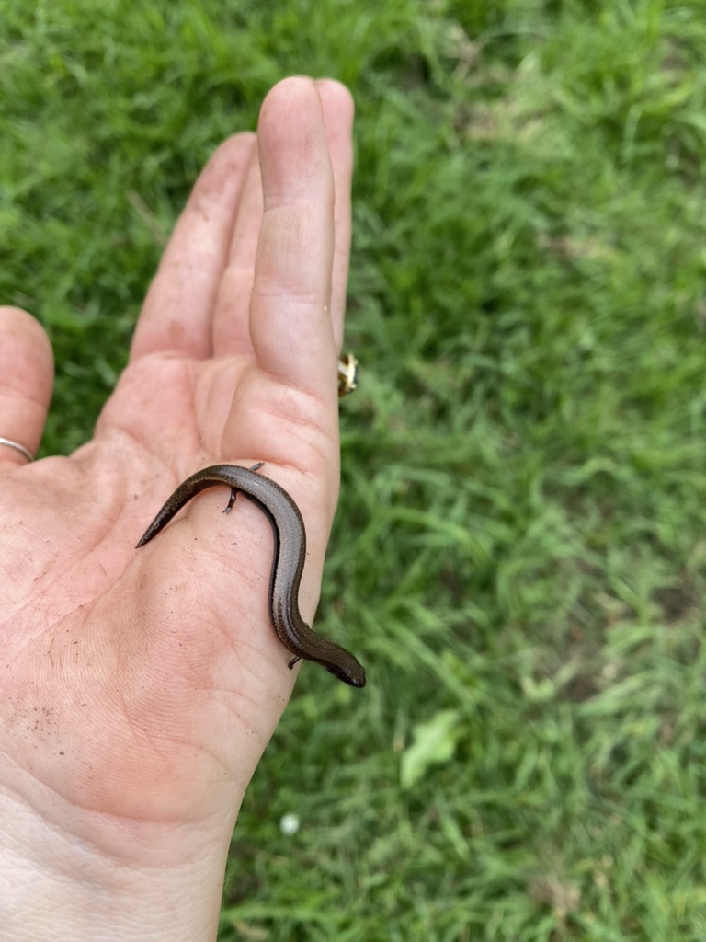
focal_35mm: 25
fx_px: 680
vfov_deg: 69.4
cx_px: 353
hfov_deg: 54.9
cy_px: 471
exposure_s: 1/898
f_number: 1.8
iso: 32
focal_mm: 4.25
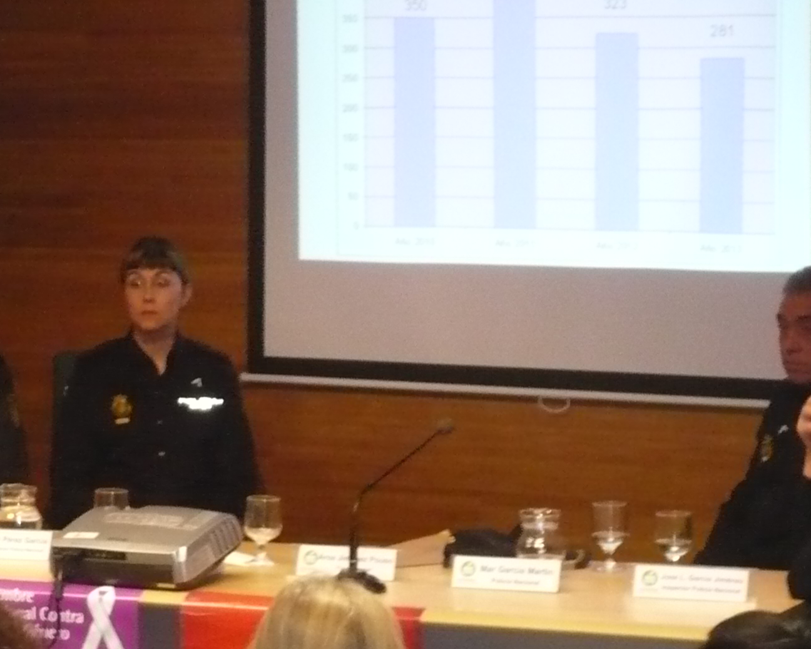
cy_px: 294
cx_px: 273
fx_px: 3361
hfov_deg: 13.7
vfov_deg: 11.0
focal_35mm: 140
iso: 500
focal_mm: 10.9
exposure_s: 1/30
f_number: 3.9
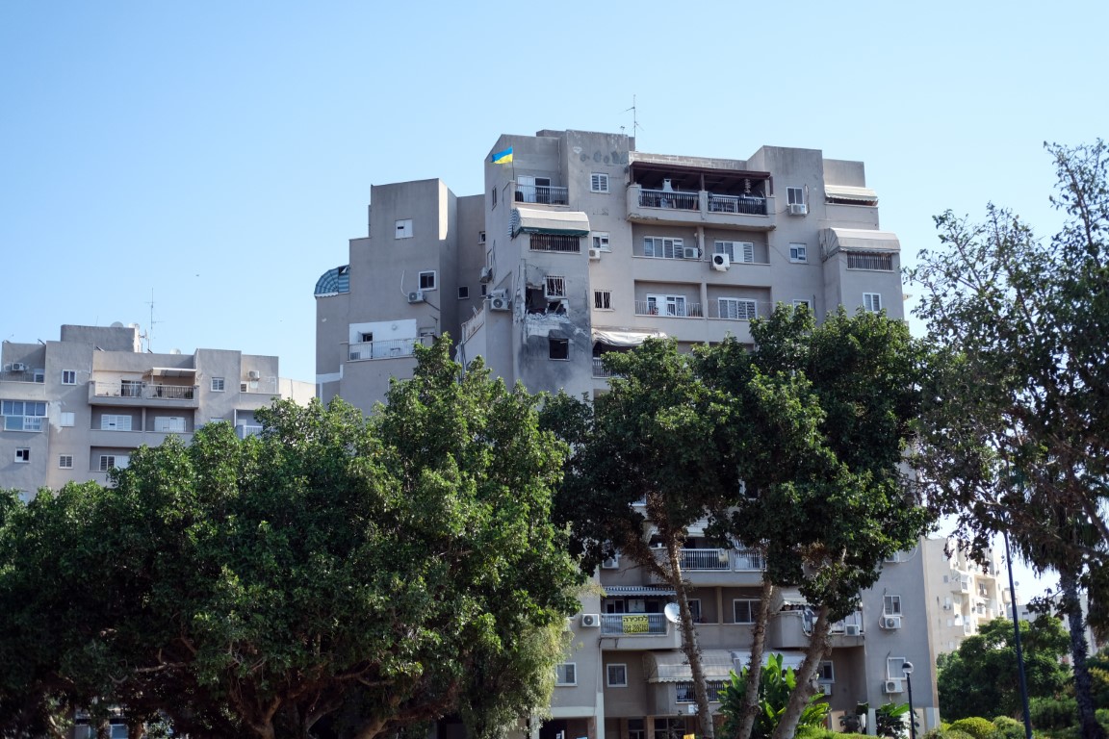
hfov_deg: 37.5
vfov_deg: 25.5
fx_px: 1633
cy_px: 370
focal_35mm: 53
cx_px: 554
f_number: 2.5
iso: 640
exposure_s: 1/8000
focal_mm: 35
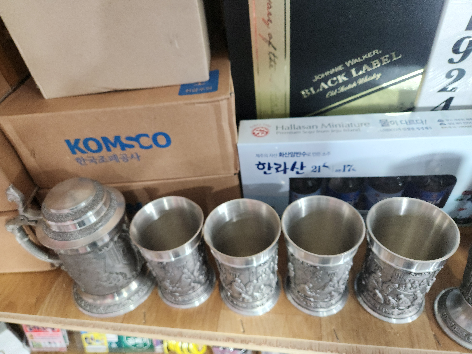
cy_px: 177
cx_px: 236
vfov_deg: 58.9
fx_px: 314
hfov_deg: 73.9
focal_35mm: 23
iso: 200
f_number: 1.8
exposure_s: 1/60
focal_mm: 5.4
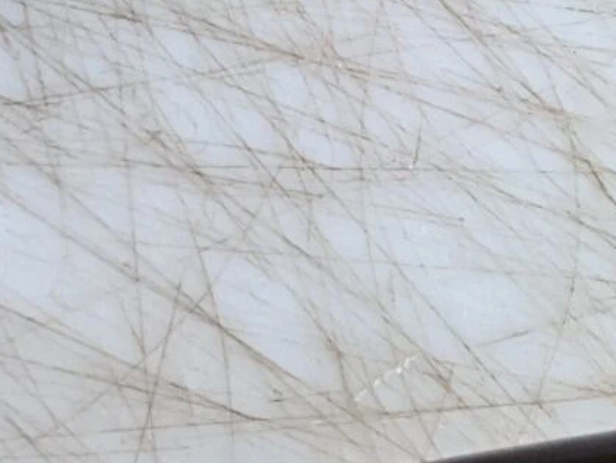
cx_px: -994
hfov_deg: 10.1
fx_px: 2919
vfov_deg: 8.8
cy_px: 759
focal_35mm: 164
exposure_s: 1/25
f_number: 1.73
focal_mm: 4.38
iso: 112
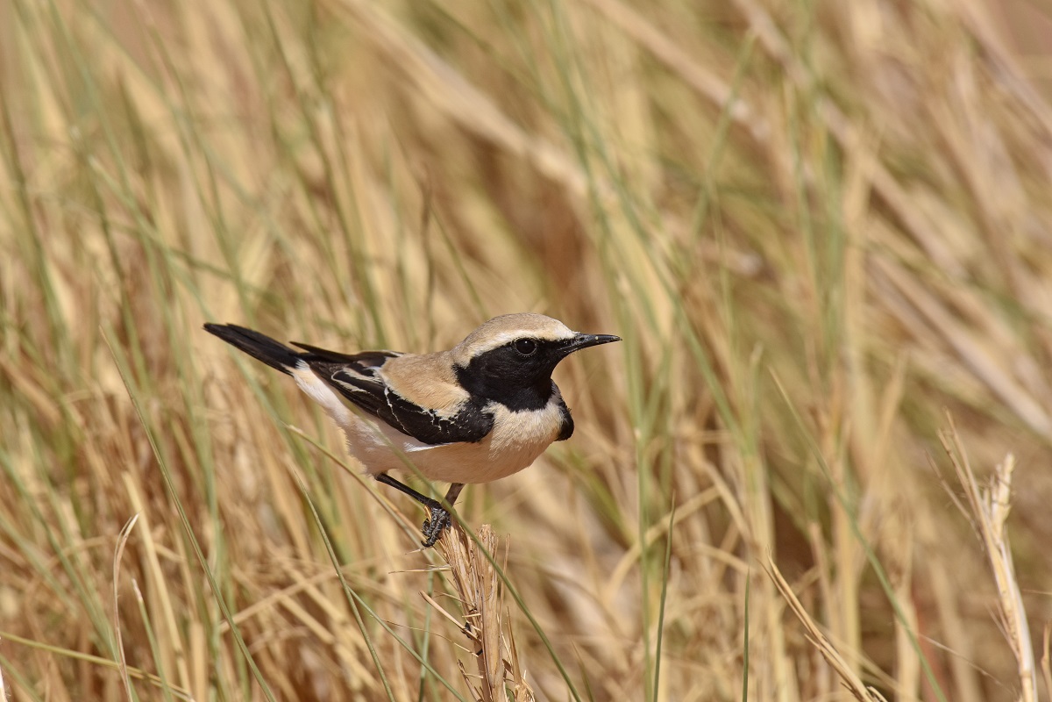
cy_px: 351
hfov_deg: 4.1
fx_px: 14610
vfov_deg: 2.7
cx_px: 526
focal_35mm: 500
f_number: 9
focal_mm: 500
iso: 250
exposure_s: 1/2000
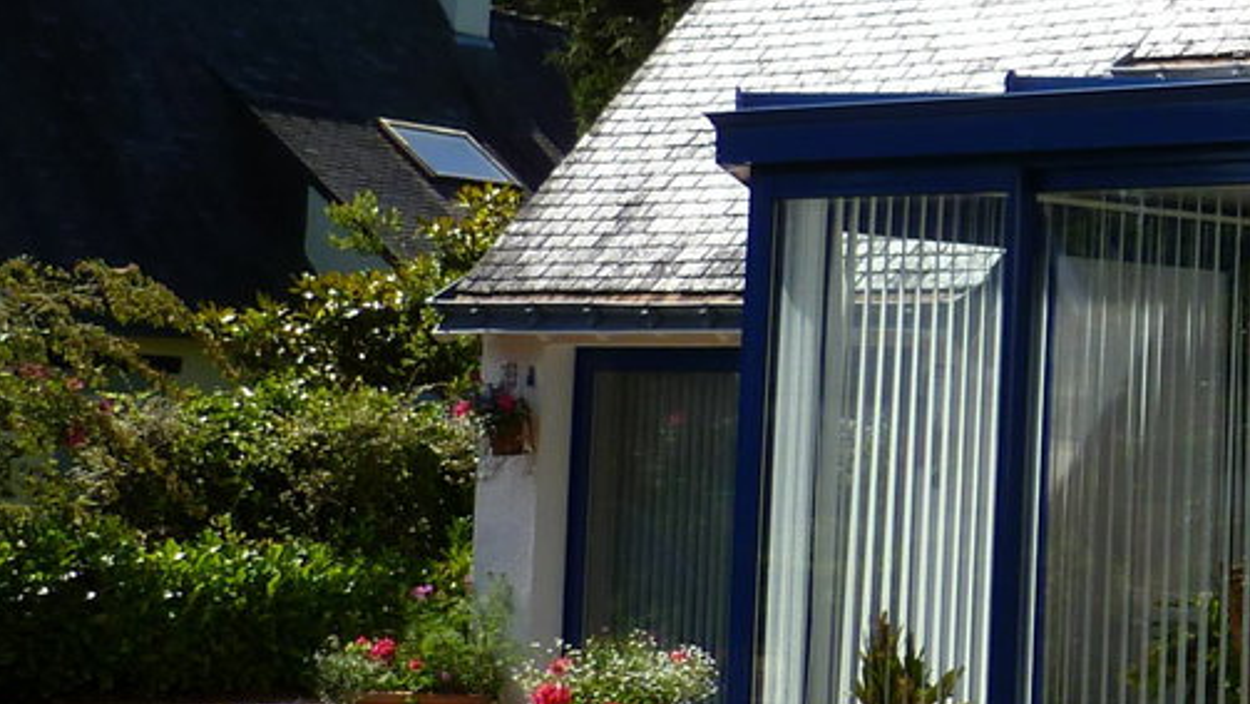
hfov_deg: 19.2
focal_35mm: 97
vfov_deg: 12.5
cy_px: 216
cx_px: 1889
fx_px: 3215
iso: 80
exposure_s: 1/640
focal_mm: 5
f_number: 3.3
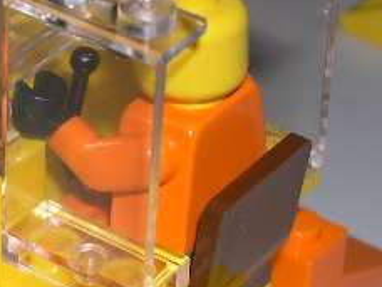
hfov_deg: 11.3
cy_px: 185
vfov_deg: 8.5
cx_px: 89
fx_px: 1920
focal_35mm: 174
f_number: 9.6
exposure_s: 1/60
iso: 100
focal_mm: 13.2
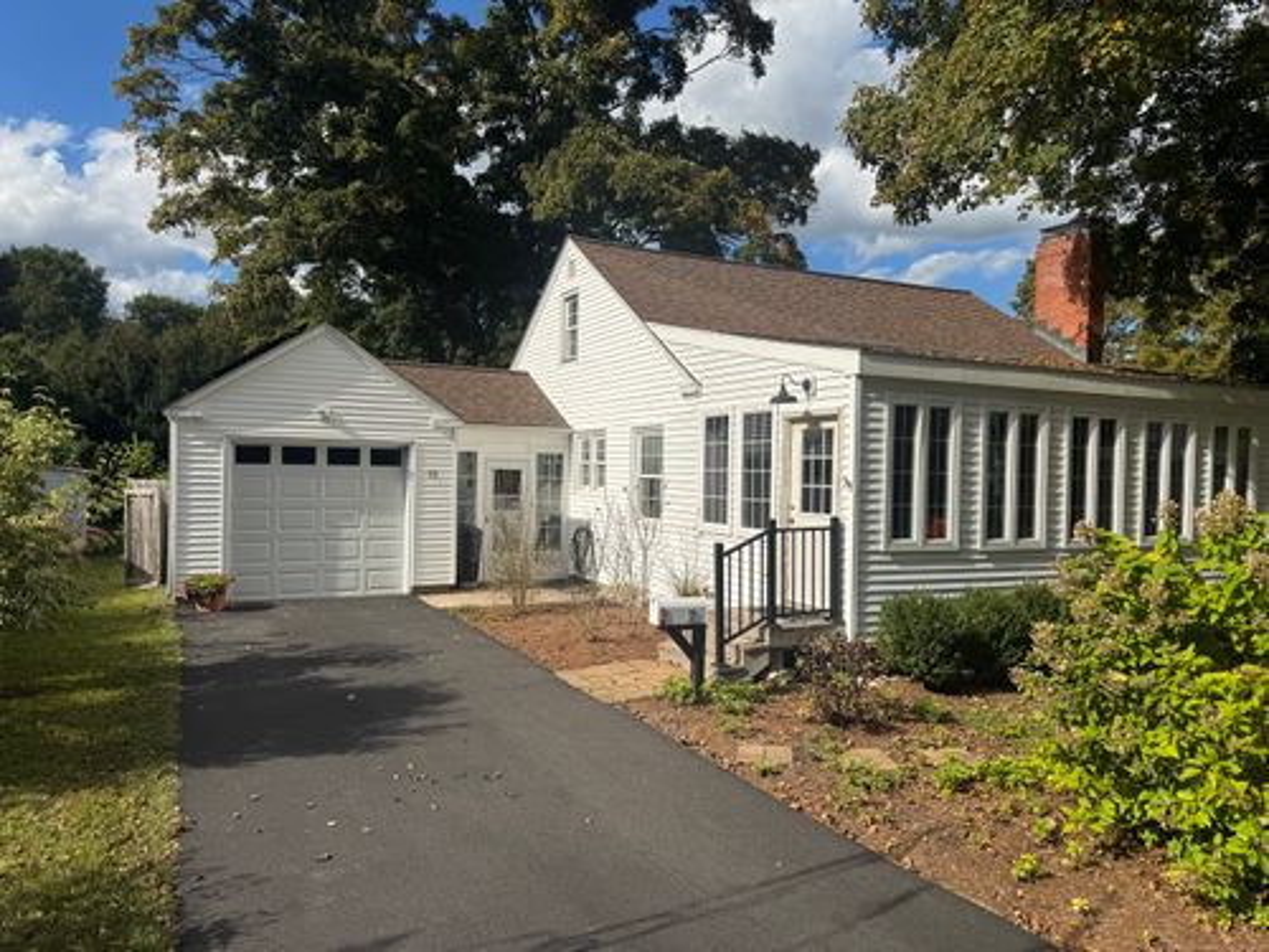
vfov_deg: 56.8
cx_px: 634
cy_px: 476
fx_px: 880
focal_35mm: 24
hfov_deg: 71.6
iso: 80
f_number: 1.78
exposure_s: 1/7092
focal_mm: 6.76
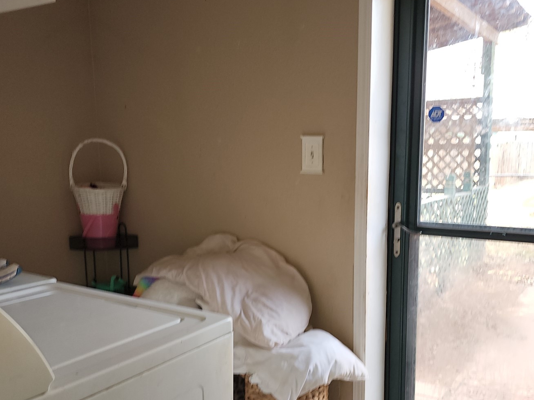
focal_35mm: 36
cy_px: 236
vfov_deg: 39.5
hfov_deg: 51.1
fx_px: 555
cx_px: 314
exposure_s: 1/60
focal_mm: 6.4
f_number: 1.8
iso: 50
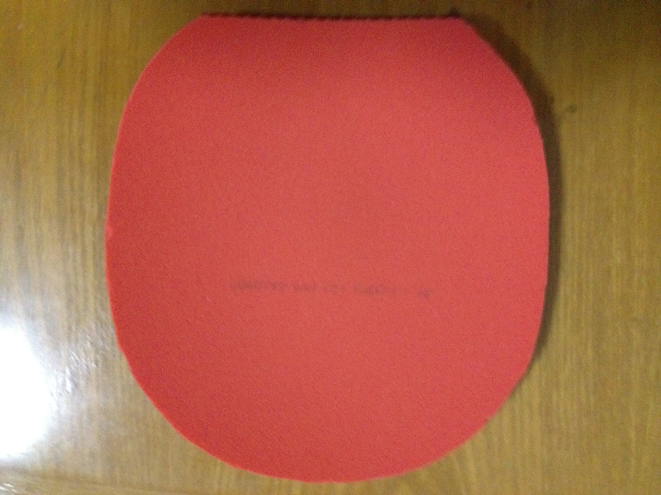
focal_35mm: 35
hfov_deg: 52.6
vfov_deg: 40.7
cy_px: 248
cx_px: 330
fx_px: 668
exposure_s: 1/17
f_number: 2.4
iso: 640
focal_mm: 4.28
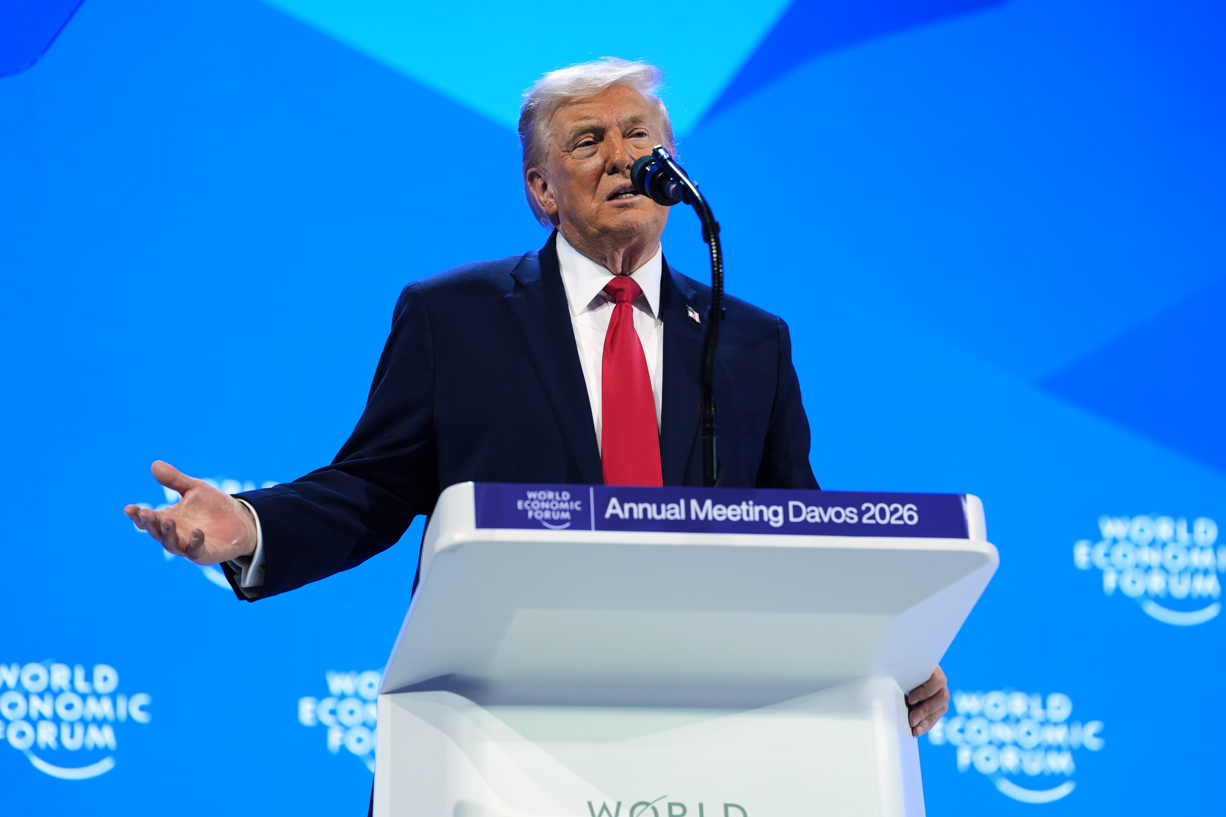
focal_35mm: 150
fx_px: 5108
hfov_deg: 13.7
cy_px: 408
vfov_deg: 9.1
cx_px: 613
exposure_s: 1/320
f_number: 2.8
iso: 800
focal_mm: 150
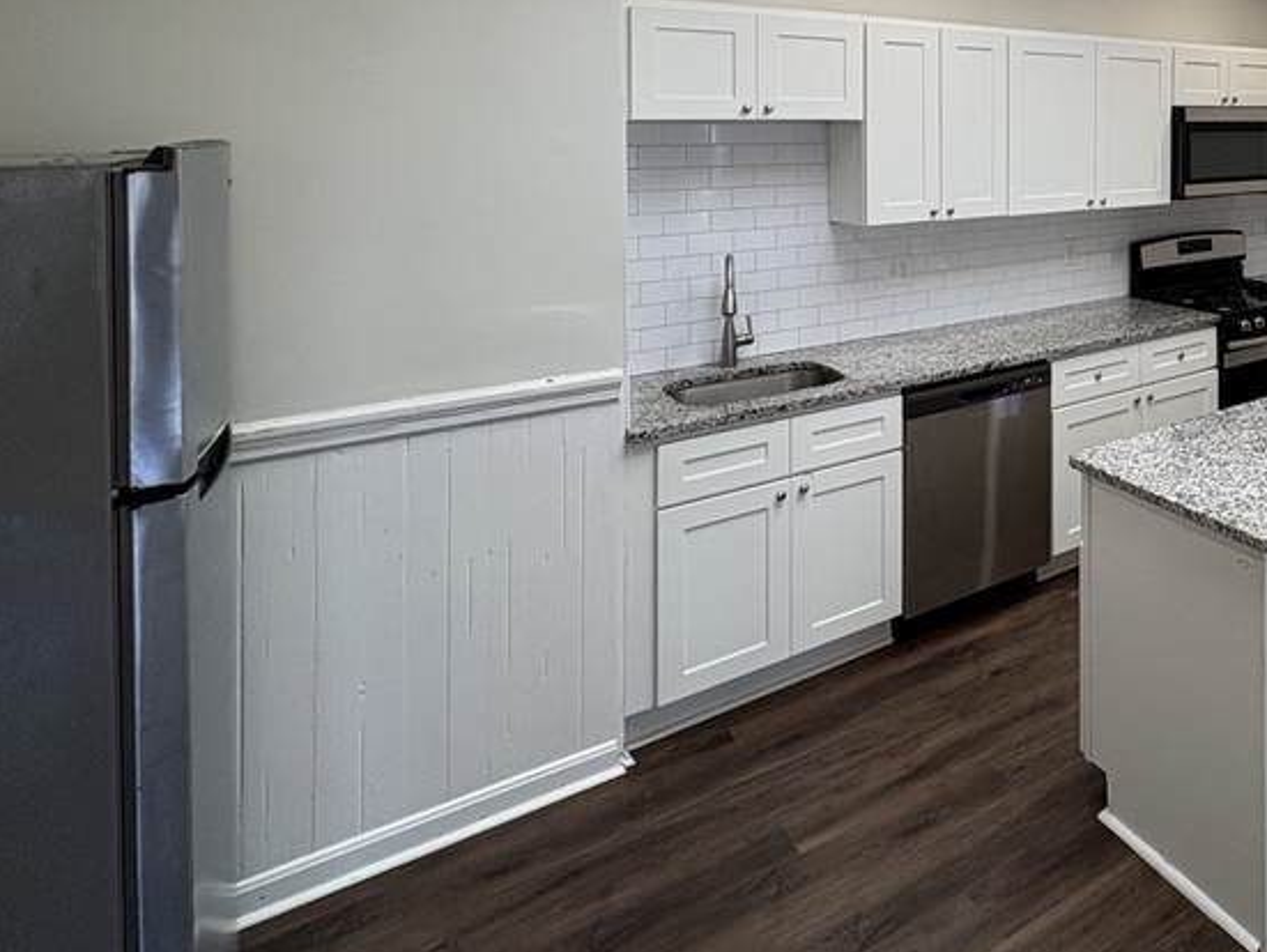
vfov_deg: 48.4
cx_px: 1138
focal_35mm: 26
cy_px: 124
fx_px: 952
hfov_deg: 57.8
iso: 80
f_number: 2.2
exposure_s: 1/120
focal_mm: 2.22
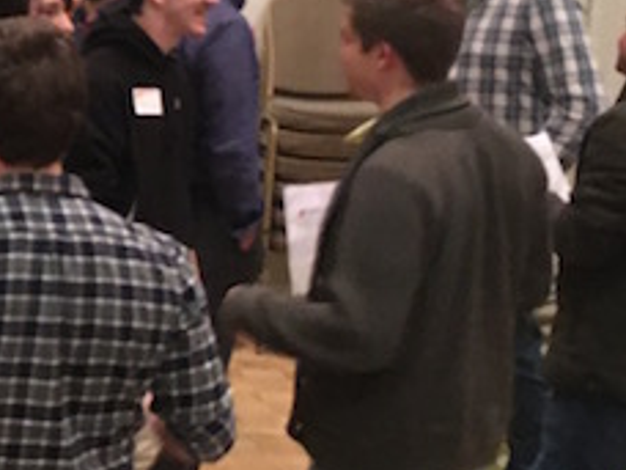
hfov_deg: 16.7
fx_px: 1935
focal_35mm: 107
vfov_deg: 13.8
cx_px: -308
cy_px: 187
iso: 400
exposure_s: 1/15
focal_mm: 4.15
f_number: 2.2
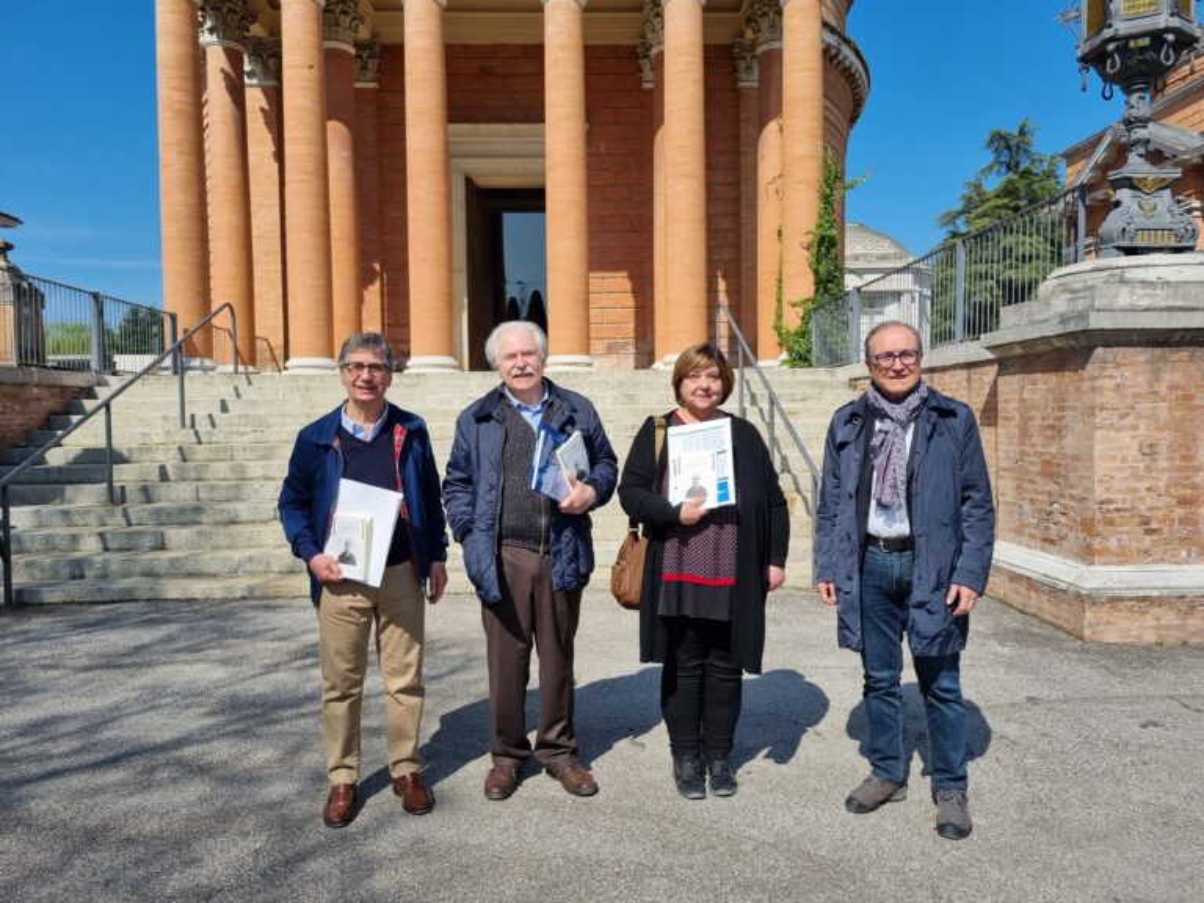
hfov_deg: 67.3
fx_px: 904
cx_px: 602
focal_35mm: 26
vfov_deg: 53.1
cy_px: 452
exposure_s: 1/4288
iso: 50
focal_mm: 5.4
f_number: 1.8
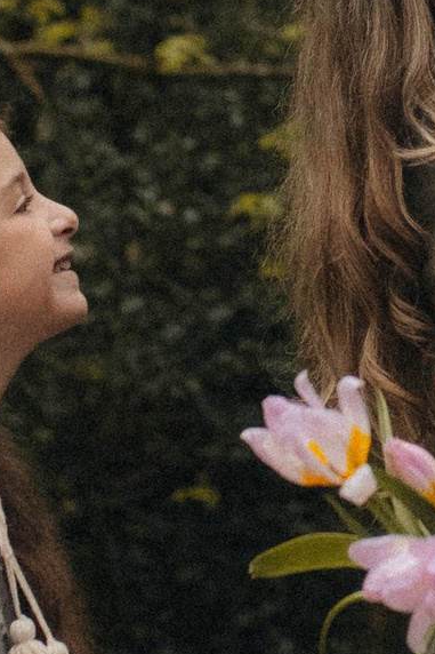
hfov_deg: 5.8
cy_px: 232
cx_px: 514
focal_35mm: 235
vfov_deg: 8.8
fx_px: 4262
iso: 640
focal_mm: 35
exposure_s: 1/800
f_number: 2.5
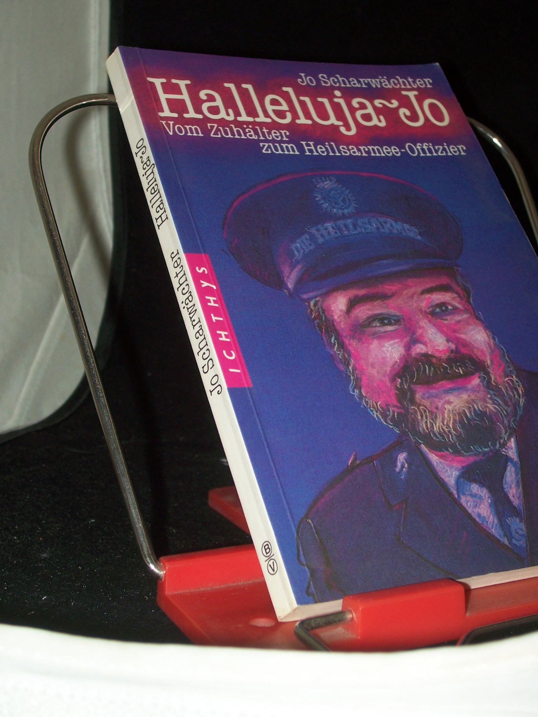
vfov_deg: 33.2
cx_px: 282
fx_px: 1202
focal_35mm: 58
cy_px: 334
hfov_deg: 25.2
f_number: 3.2
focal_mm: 8.7
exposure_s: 1/80
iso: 80
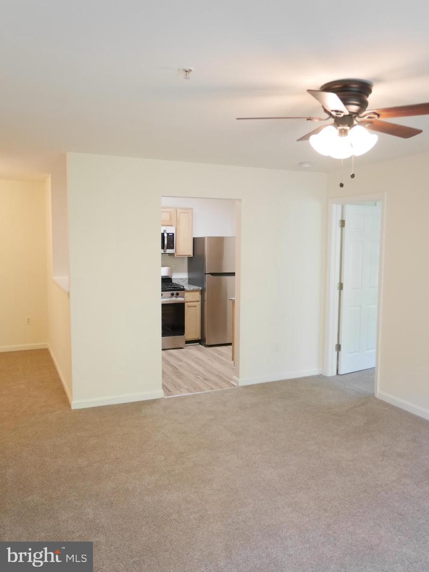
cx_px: 214
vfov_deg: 63.4
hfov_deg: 49.7
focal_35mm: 28
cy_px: 286
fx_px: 463
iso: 1250
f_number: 3.7
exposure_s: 1/60
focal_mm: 14
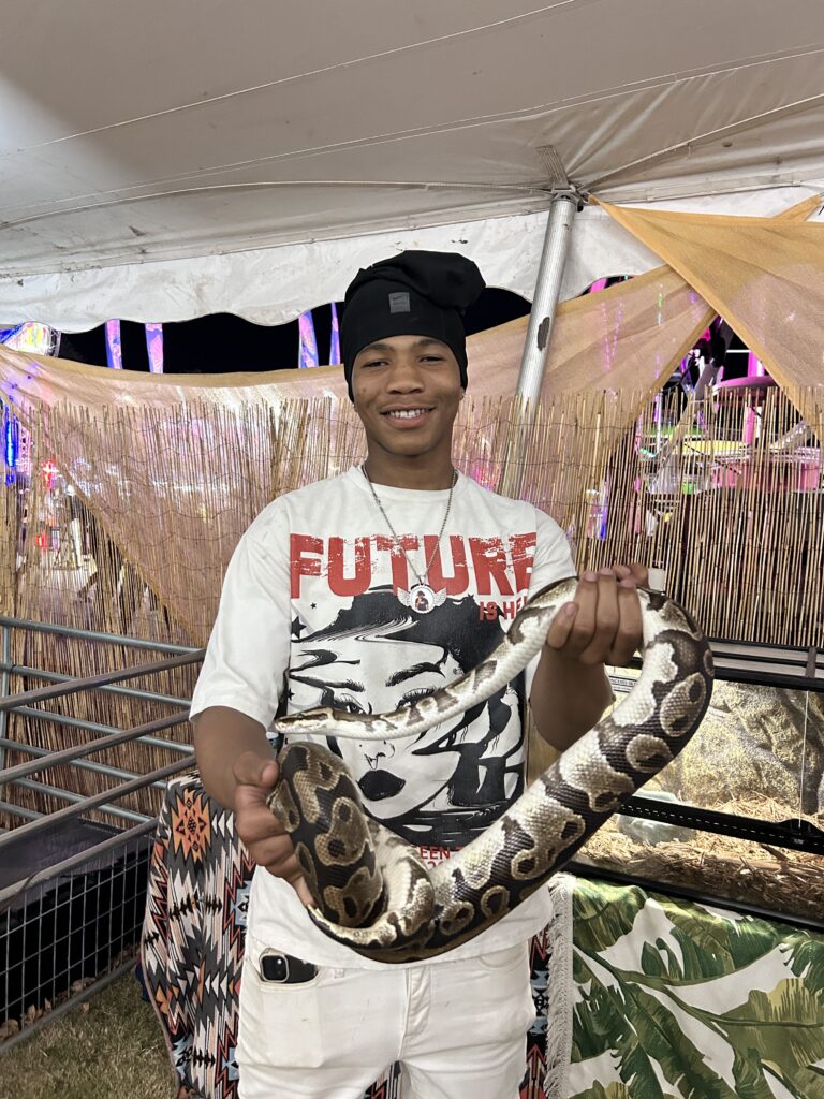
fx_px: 825
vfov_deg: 67.3
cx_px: 412
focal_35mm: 26
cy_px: 550
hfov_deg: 53.1
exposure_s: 1/60
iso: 500
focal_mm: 5.7
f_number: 1.5
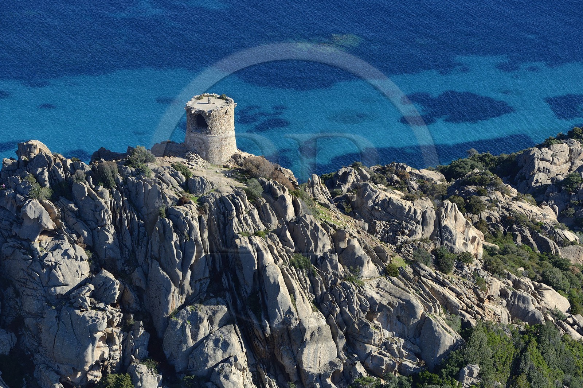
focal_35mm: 150
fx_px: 2427
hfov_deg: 13.7
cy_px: 194
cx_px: 292
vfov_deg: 9.1
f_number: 8
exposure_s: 1/800
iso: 400
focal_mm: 150
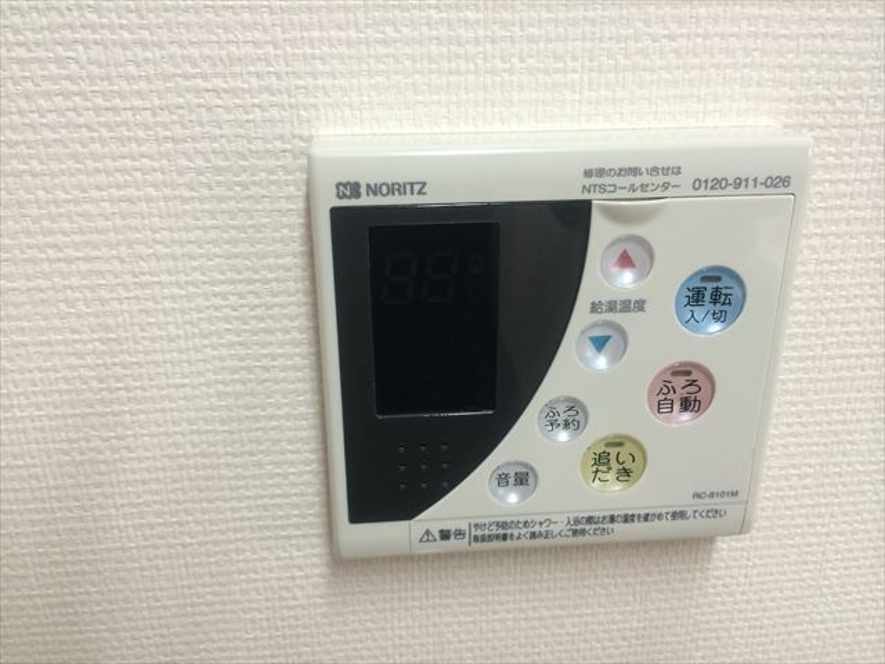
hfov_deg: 60.0
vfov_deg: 46.8
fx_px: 767
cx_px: 442
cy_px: 332
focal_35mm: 30
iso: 125
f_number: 2.2
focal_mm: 4.12
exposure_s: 1/33
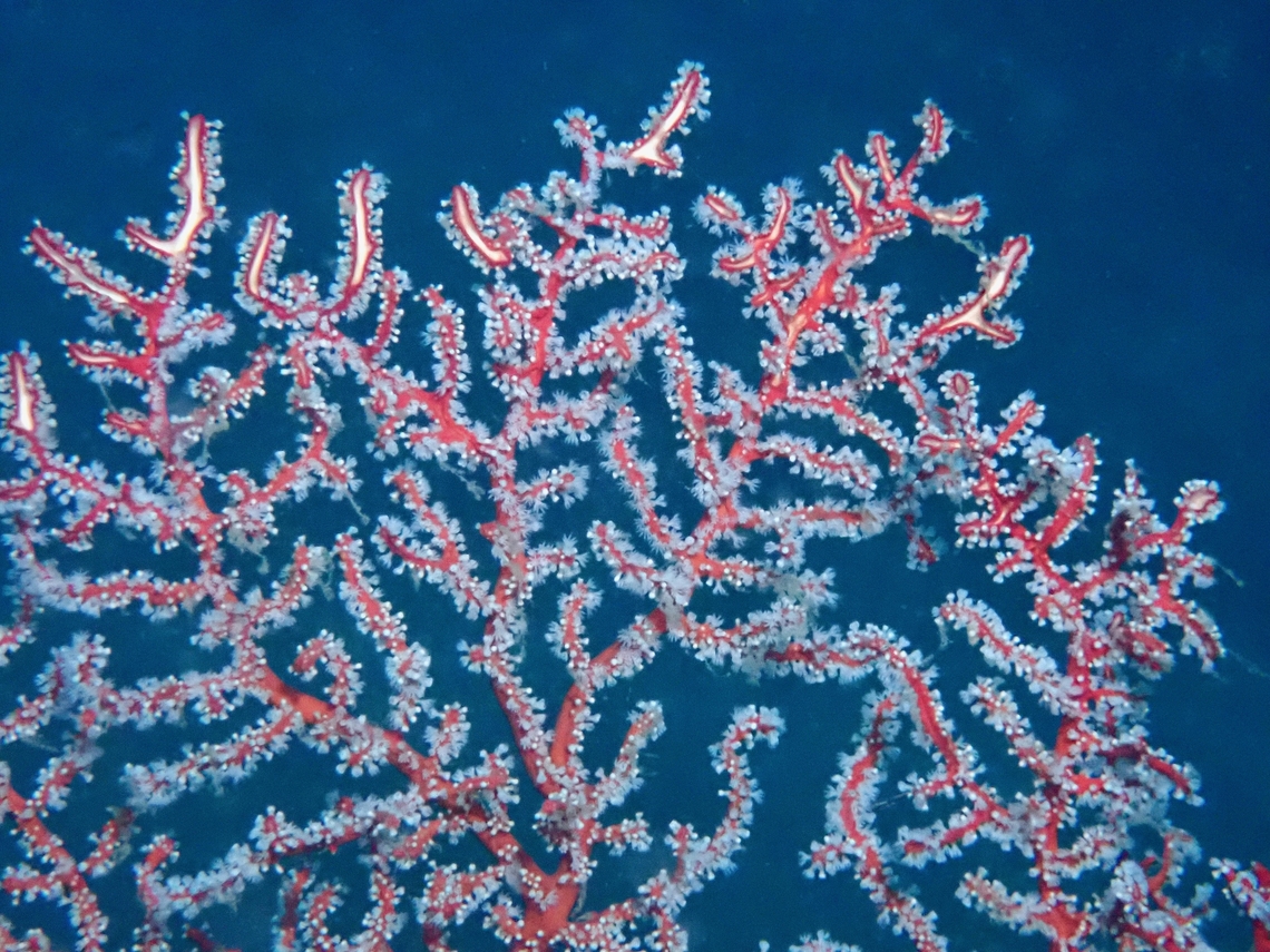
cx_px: 635
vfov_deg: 18.0
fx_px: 3008
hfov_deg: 23.8
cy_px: 476
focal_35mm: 82
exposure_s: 1/160
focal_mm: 14.62
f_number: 5.6
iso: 1600
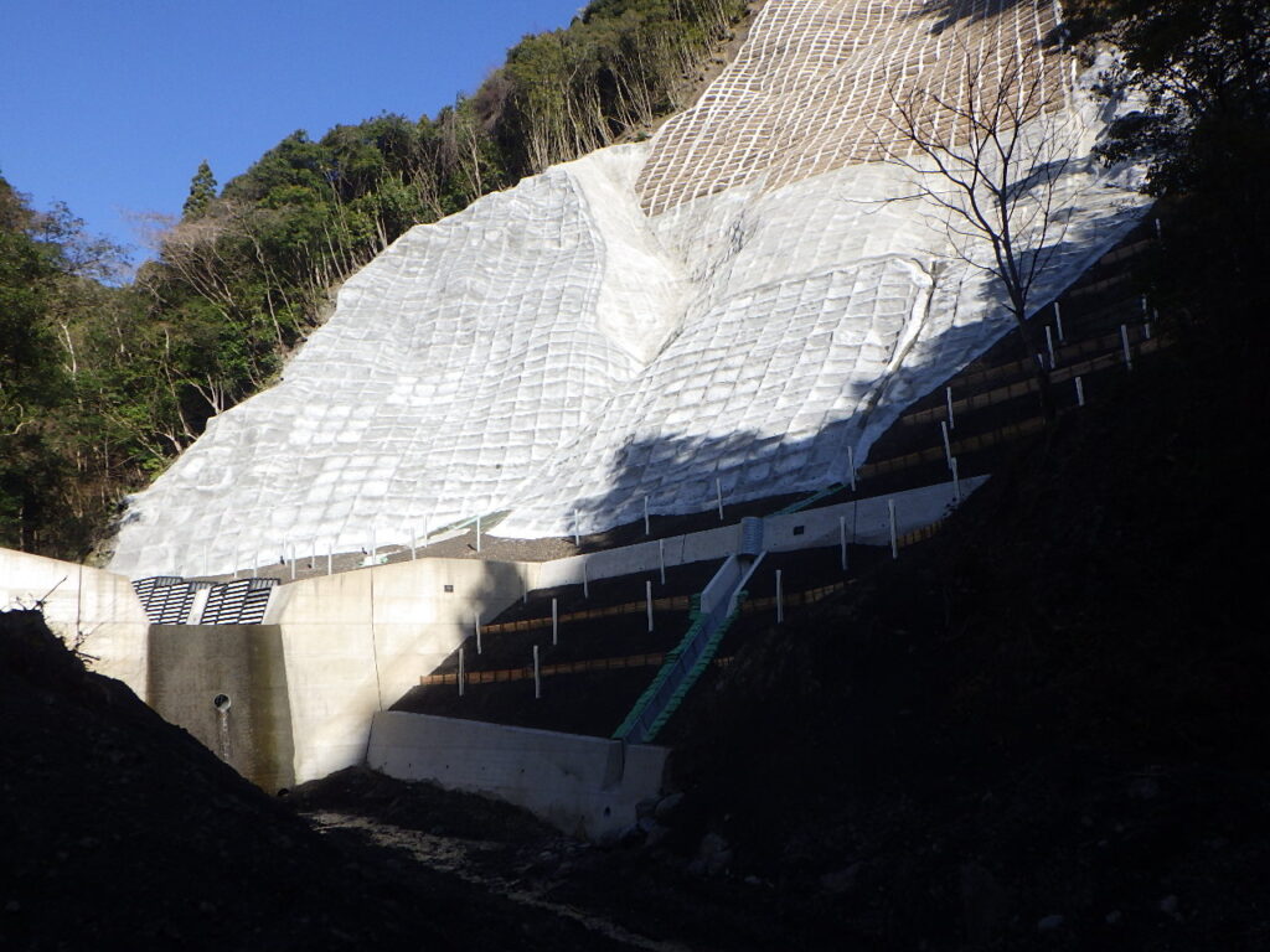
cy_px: 476
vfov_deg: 49.7
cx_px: 635
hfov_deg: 63.4
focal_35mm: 28
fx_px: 1027
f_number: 4.2
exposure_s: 1/640
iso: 125
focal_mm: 5
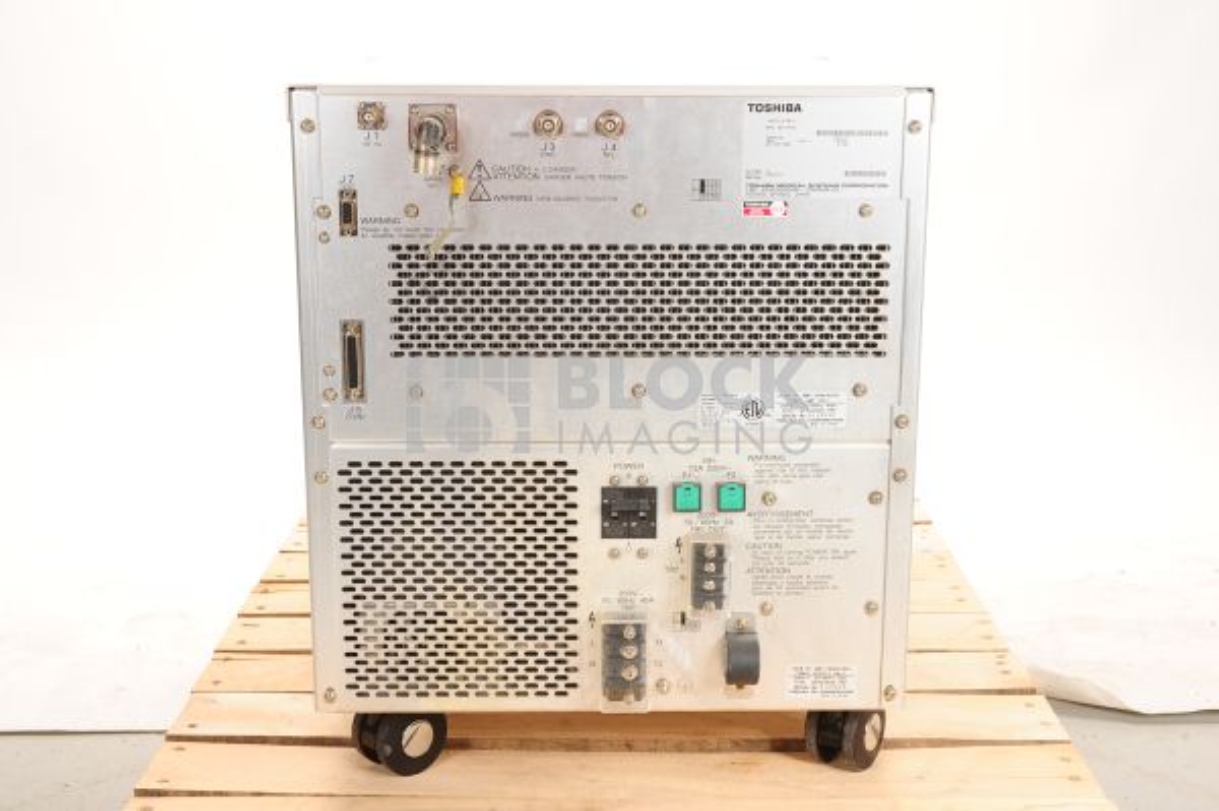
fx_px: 1692
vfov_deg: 26.9
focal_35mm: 50
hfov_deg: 39.6
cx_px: 610
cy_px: 406
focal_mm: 50
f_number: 10
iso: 320
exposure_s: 1/160
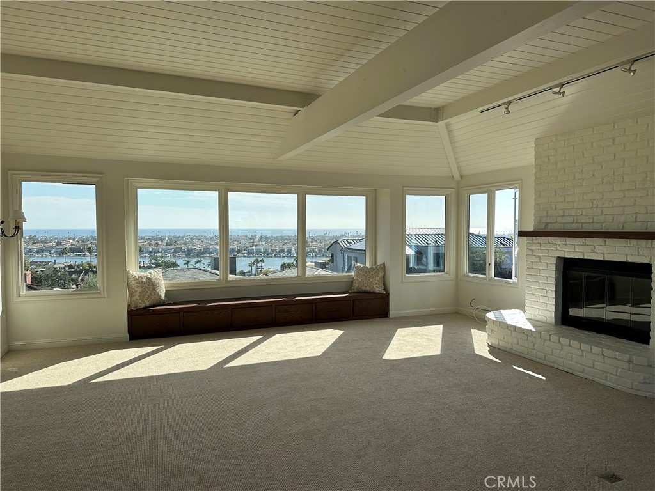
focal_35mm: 24
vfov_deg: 56.8
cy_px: 246
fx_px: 454
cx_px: 328
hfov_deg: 71.6
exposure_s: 1/2028
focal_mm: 6.86
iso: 80
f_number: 1.78
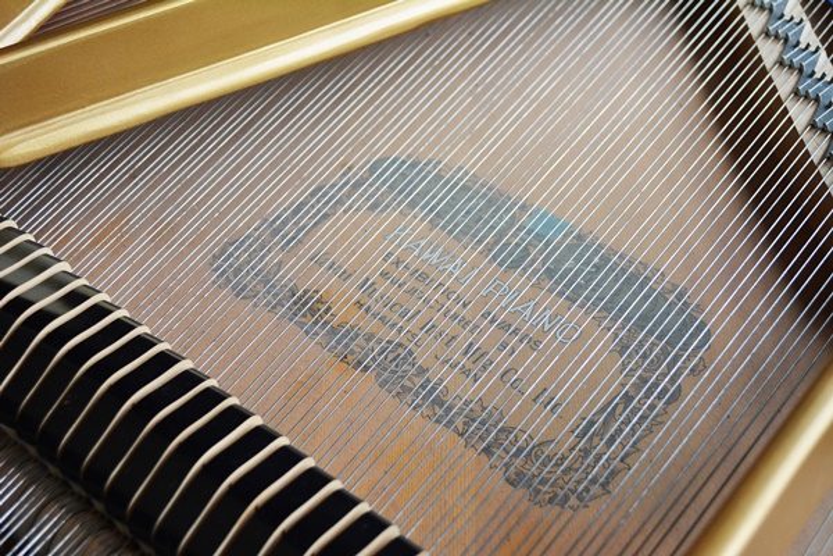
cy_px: 278
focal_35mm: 51
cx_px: 416
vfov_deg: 26.5
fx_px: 1180
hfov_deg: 38.9
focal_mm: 34
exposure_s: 1/100
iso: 400
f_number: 5
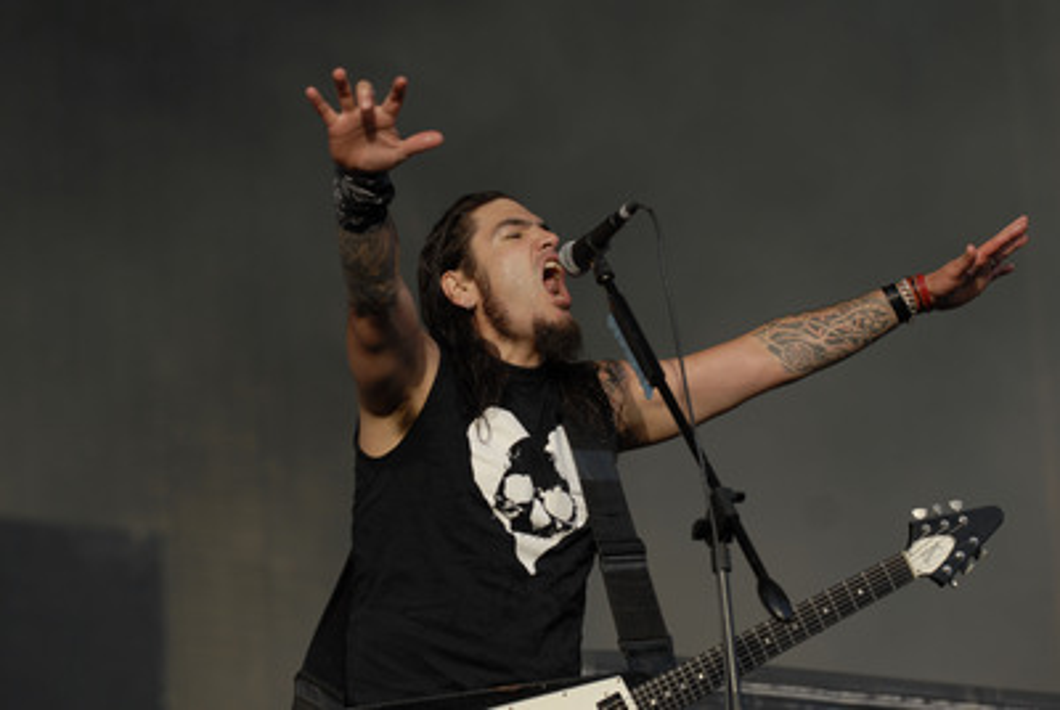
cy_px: 355
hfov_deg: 11.0
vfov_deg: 7.3
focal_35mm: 188
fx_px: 5529
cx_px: 530
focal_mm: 125
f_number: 4
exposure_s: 1/500
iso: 100
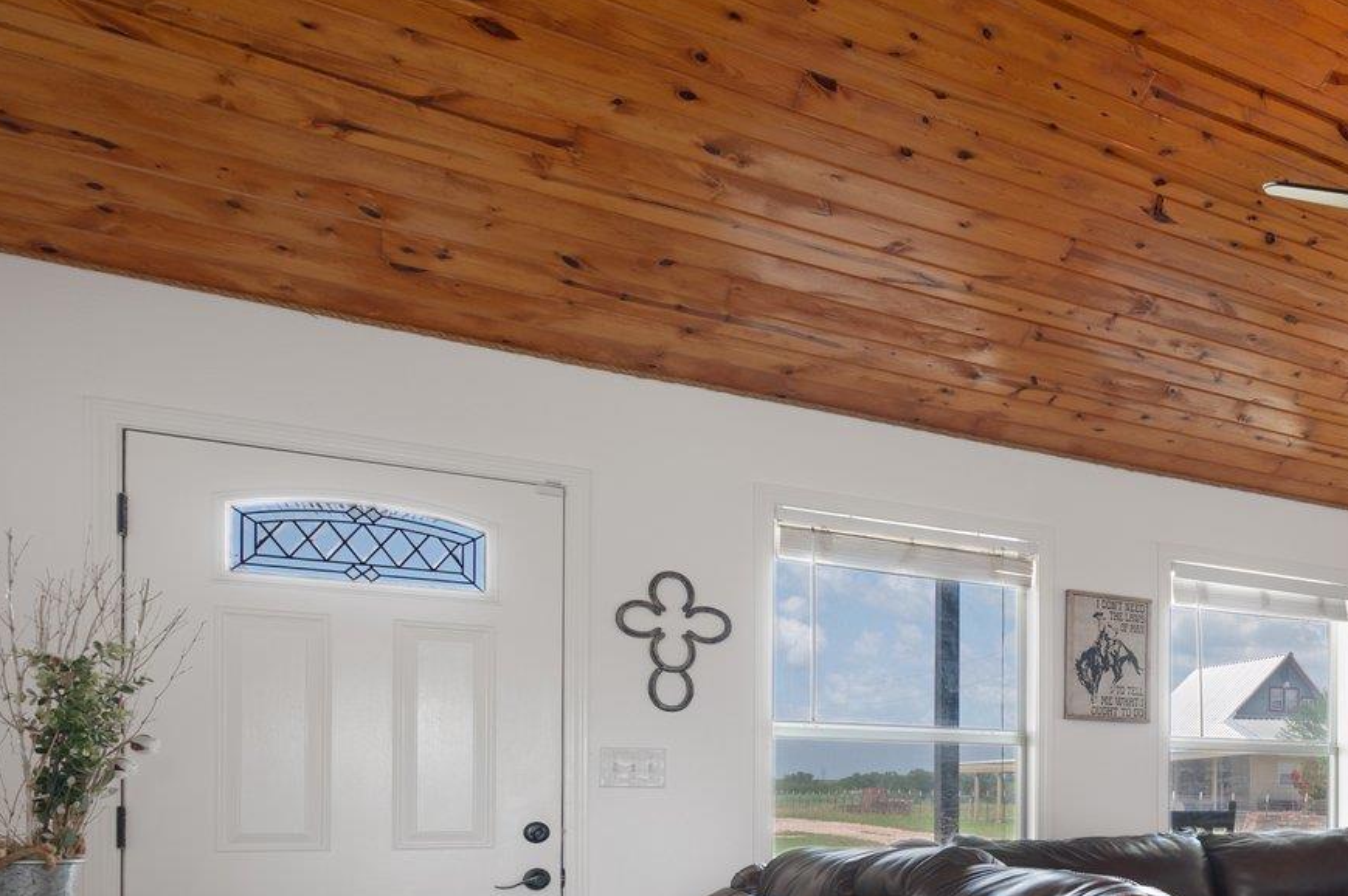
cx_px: 1458
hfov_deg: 44.6
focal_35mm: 33
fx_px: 1235
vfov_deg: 37.4
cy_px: 801
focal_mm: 14
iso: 100
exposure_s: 1.6
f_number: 8
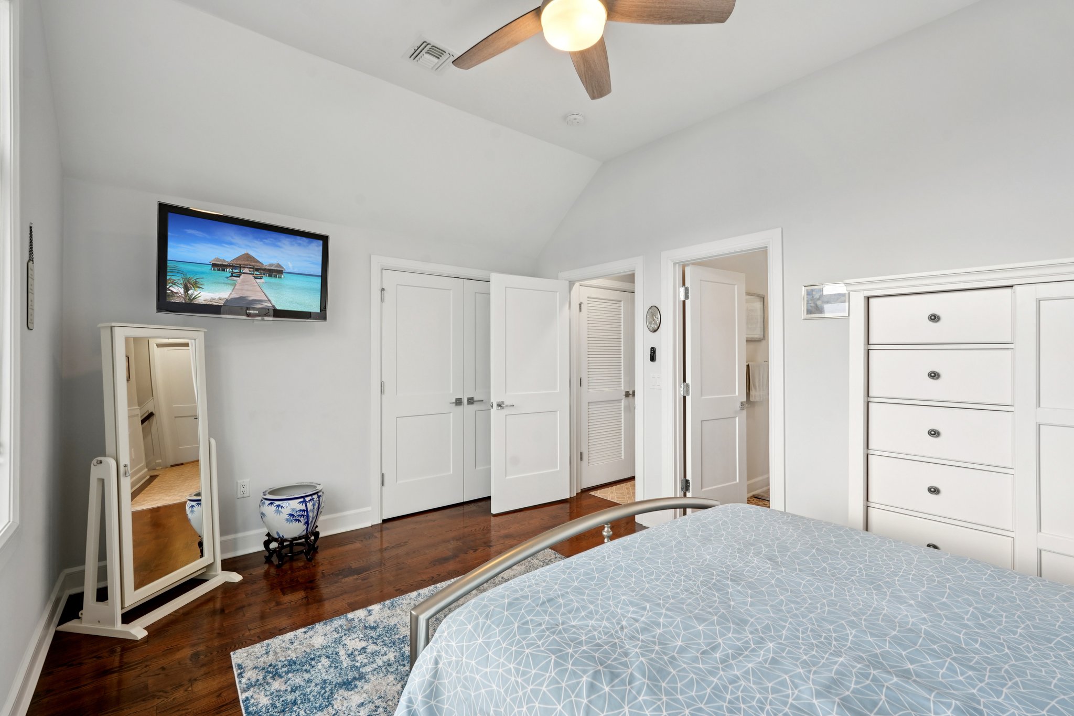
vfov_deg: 73.7
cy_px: 358
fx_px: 477
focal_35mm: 16
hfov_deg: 96.7
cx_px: 537
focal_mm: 16
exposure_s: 1/25
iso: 400
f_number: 8
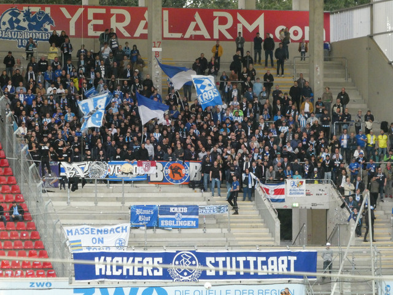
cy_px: 148
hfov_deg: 7.9
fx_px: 2838
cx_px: 196
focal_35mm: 250
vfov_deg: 5.9
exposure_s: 1/80
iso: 800
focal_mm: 44.8
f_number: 5.6
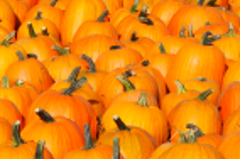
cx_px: -108
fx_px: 1796
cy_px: 228
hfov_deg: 7.5
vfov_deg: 5.0
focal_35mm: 270
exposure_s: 1/125
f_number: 20
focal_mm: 60
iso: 200
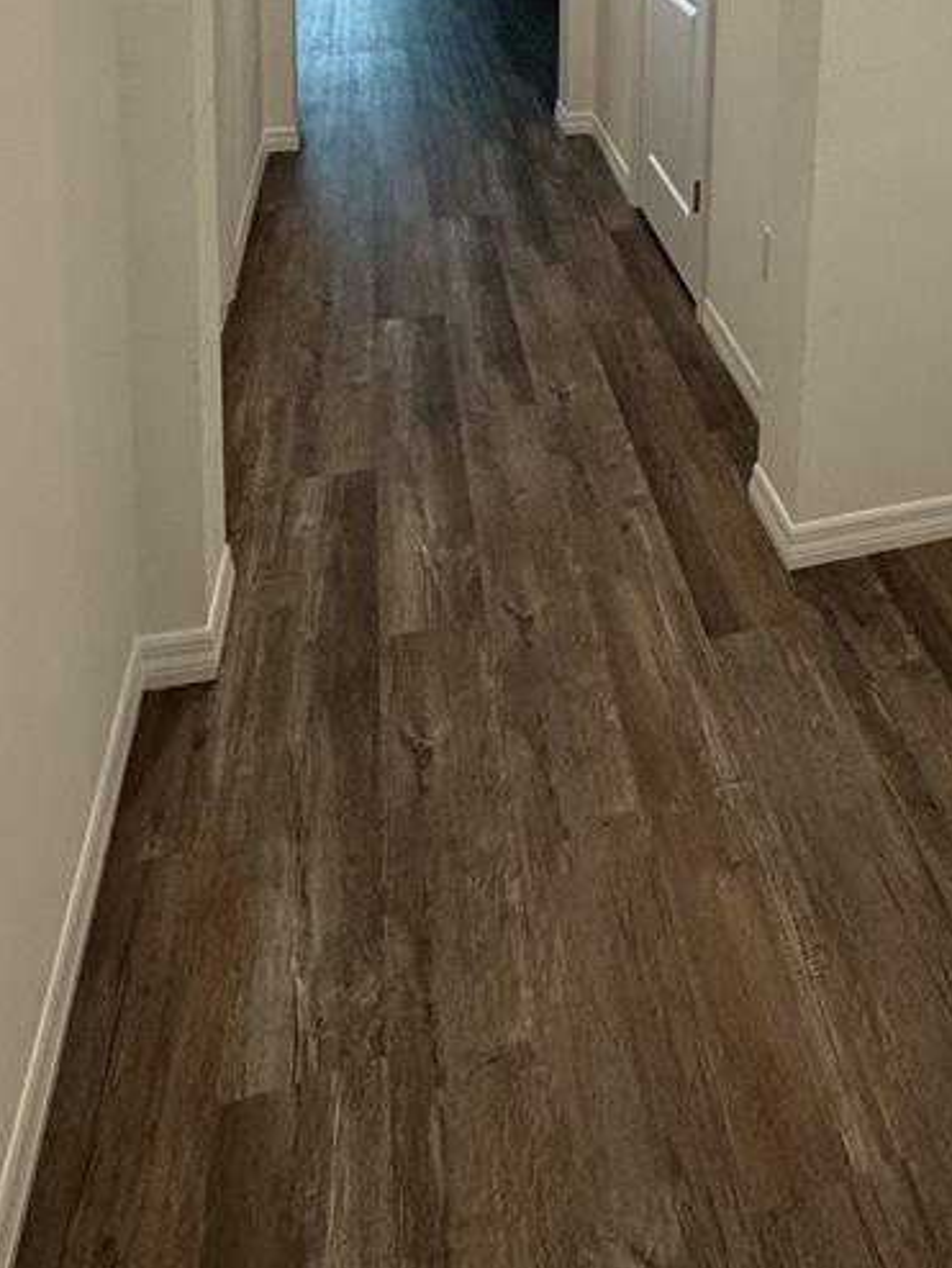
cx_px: 803
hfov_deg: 39.6
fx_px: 1246
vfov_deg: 44.4
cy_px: -46
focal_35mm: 34
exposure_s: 1/120
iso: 250
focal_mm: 2.22
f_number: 2.2
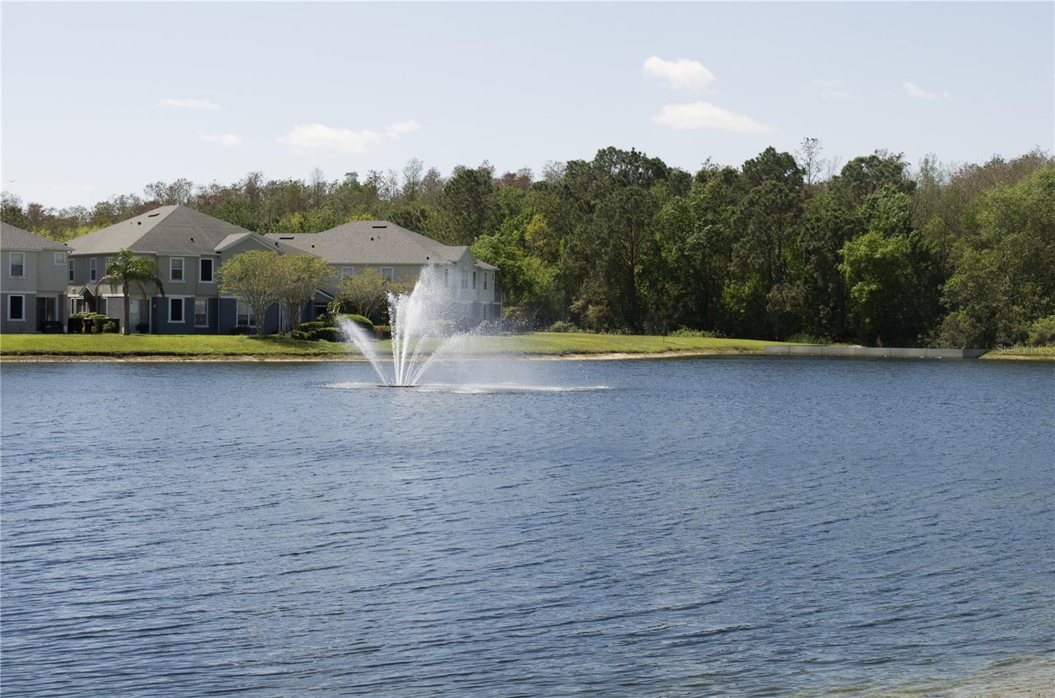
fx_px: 1974
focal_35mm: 68
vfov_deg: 20.1
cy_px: 349
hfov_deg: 29.9
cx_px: 528
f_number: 8
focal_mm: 45
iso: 110
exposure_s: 1/250
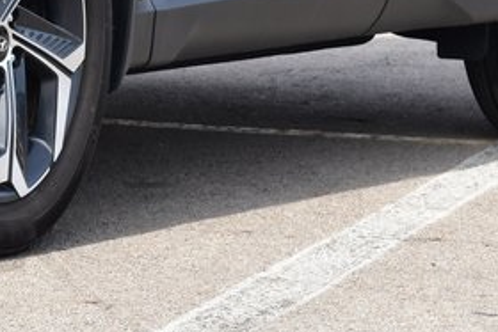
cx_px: -185
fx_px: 3792
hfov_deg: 7.4
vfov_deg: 5.0
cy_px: -214
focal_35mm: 274
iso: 400
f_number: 10
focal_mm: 50
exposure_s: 1/250
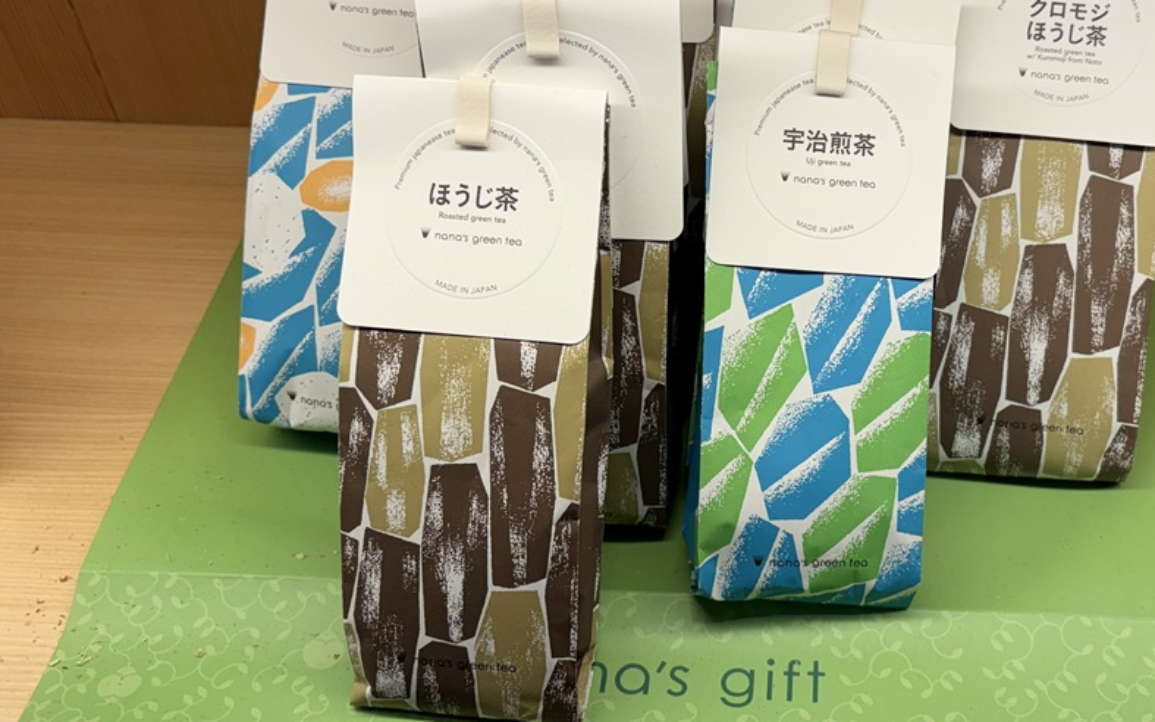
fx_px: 1322
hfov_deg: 46.7
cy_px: 304
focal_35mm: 42
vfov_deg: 30.5
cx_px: 732
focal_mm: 5.96
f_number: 1.6
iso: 40
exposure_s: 1/306
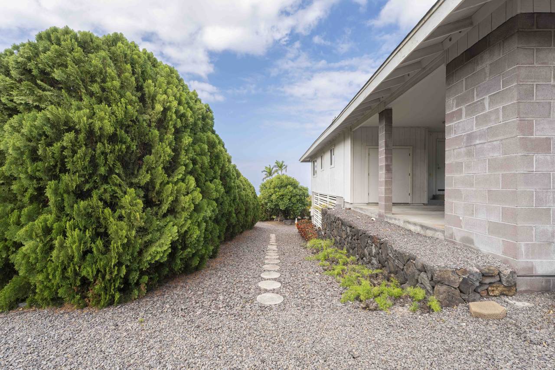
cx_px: 278
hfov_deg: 96.7
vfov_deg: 73.7
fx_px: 247
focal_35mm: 16
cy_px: 185
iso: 100
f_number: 13
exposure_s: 1/160
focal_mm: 16
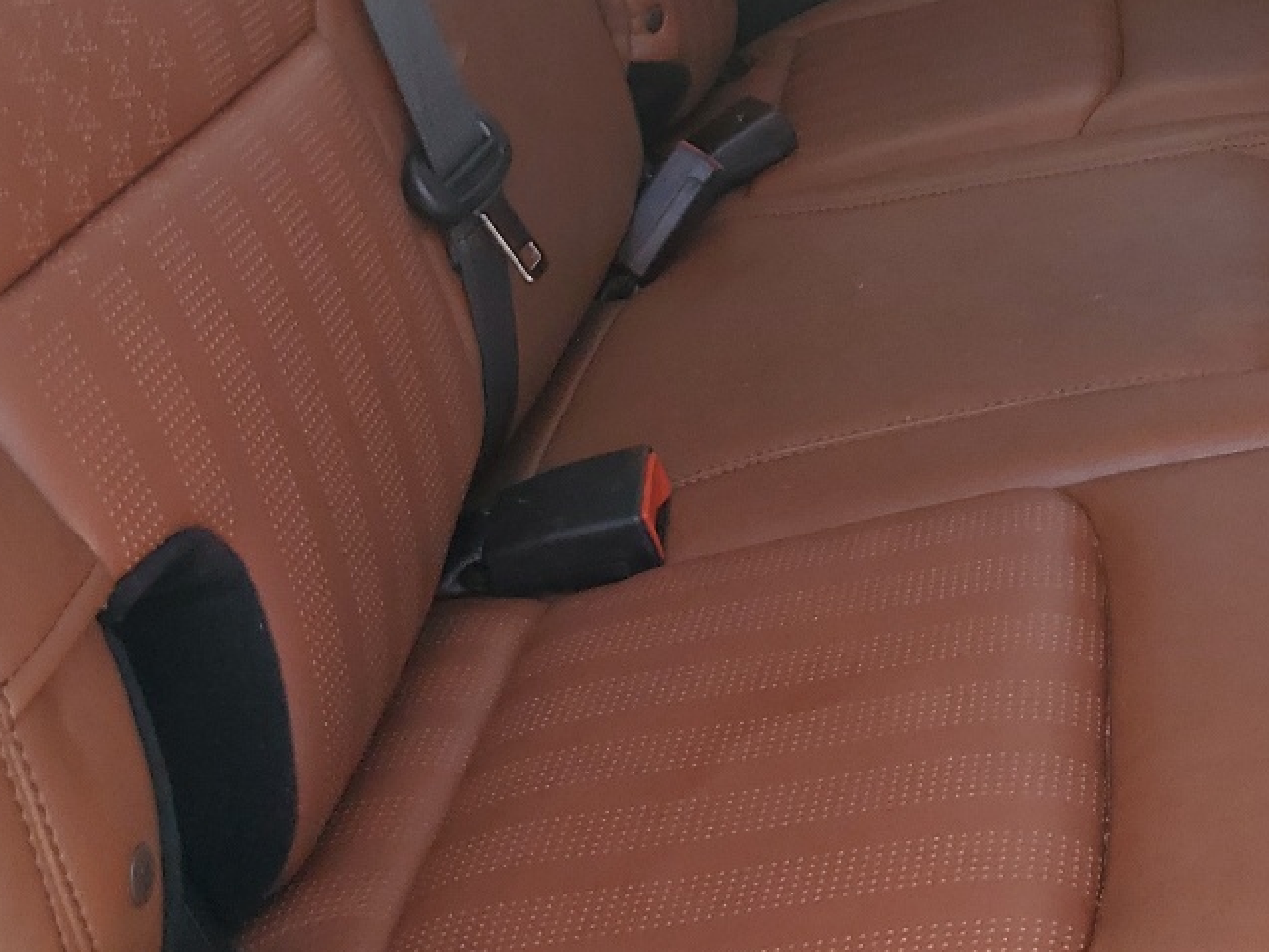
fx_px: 2383
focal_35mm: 65
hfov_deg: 29.6
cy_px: -115
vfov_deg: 21.4
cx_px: 827
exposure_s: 1/182
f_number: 1.5
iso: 50
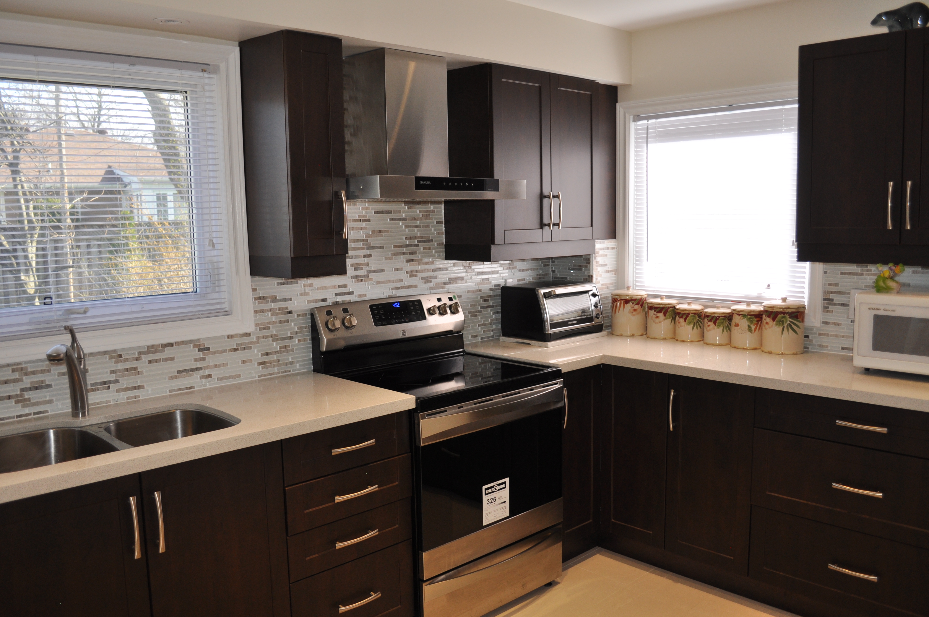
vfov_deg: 43.5
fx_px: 773
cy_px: 308
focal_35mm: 30
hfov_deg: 62.0
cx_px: 464
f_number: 3.8
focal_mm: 20
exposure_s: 1/200
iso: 360
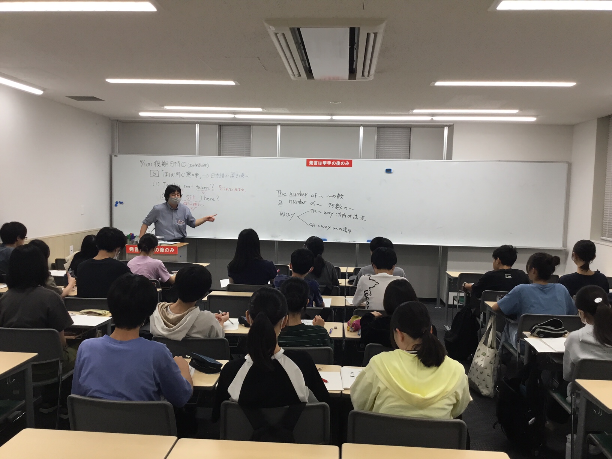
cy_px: 230
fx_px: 548
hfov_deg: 58.4
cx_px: 306
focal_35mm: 31
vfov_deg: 45.4
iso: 25
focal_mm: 3.3
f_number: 2.4
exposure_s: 1/40
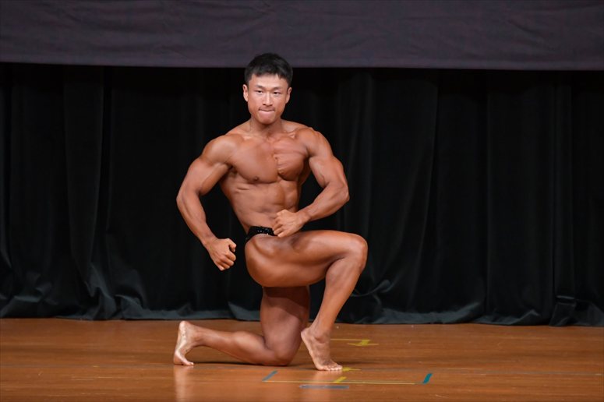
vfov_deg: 3.7
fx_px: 6289
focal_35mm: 375
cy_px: 201
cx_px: 302
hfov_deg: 5.5
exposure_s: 1/400
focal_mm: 250
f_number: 5.6
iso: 4000
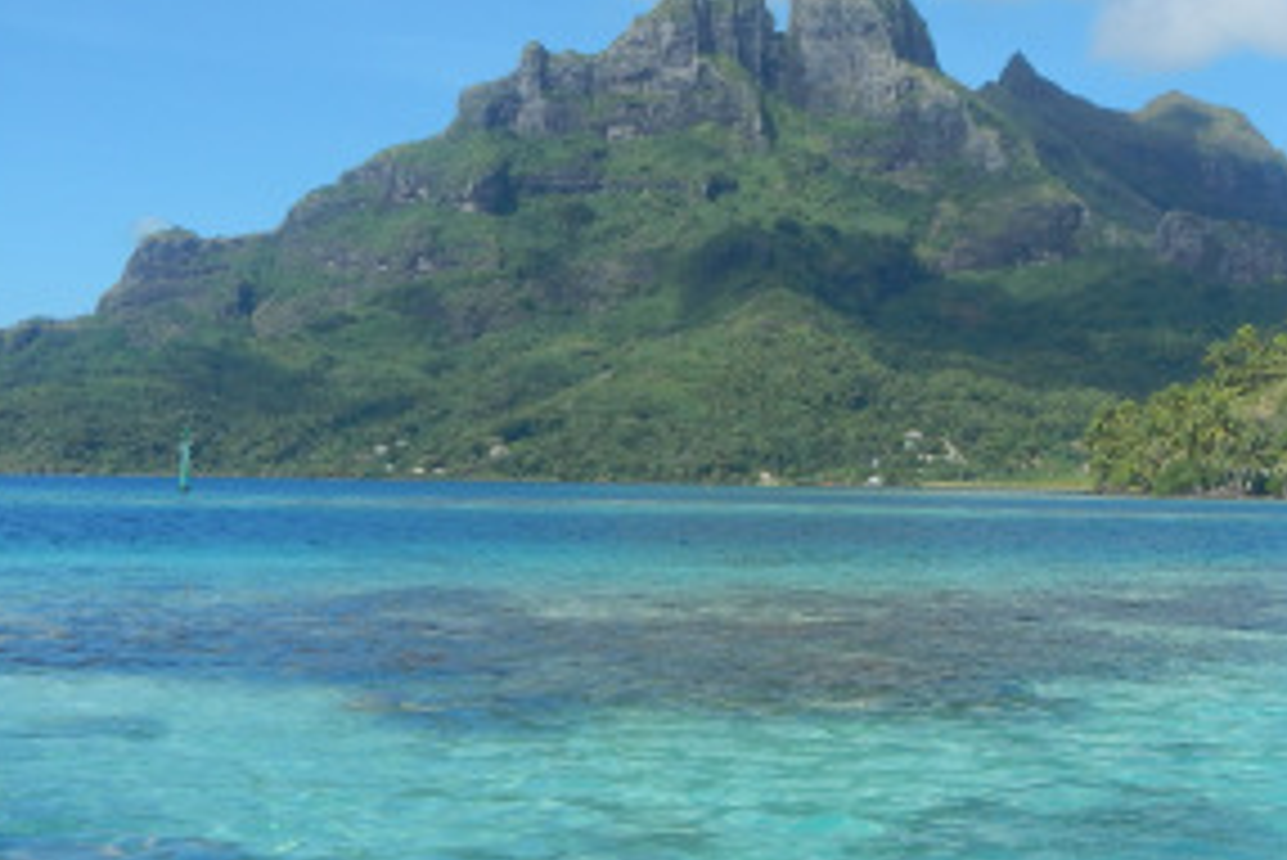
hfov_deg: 33.1
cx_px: 842
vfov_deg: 22.6
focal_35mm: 60
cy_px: 299
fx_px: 2146
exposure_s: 1/1250
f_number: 3.9
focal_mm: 5.9
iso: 125
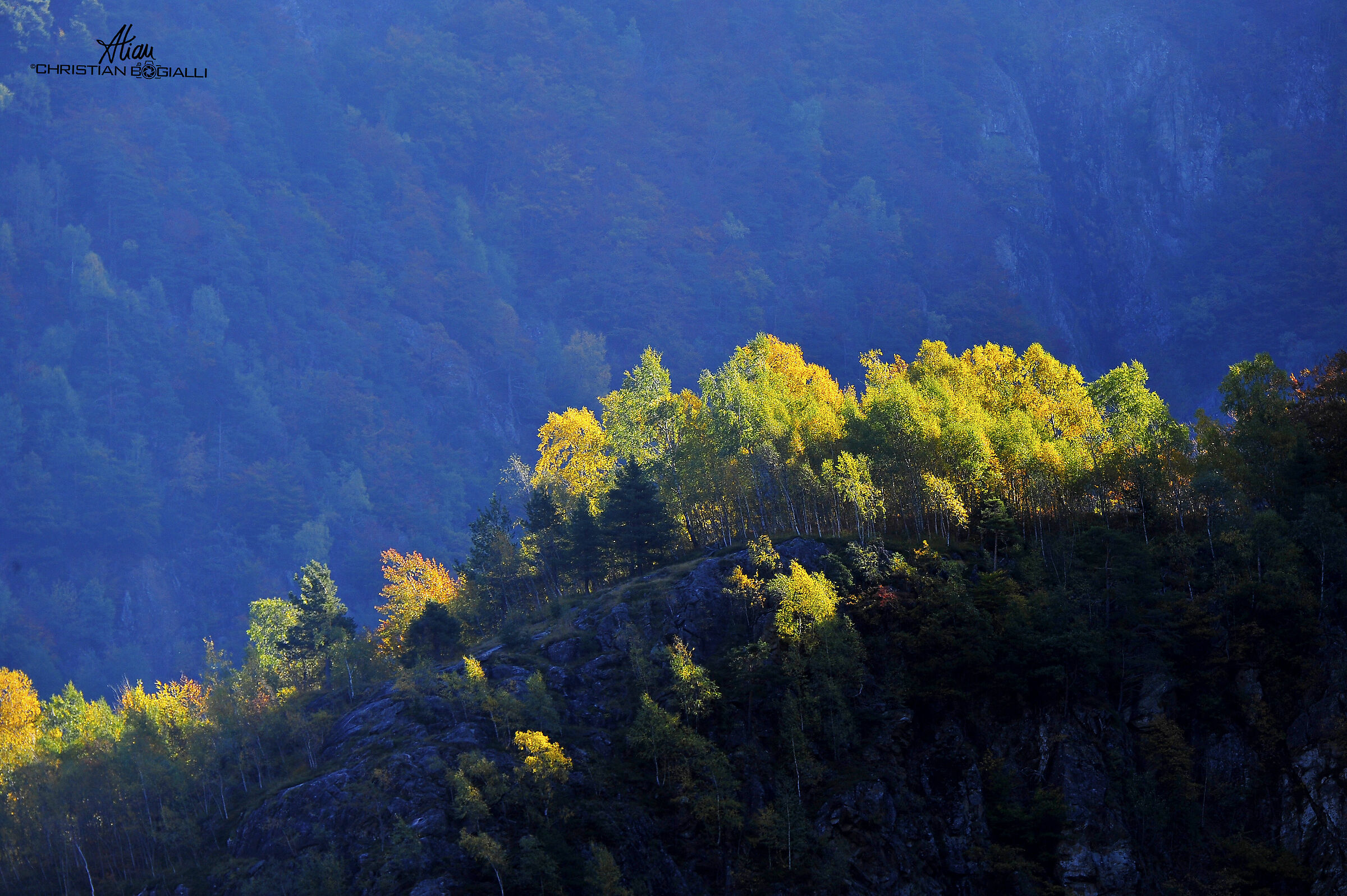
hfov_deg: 6.9
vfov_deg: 4.6
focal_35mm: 300
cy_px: 448
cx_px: 674
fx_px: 11218
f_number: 9
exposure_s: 1/400
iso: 500
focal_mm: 300
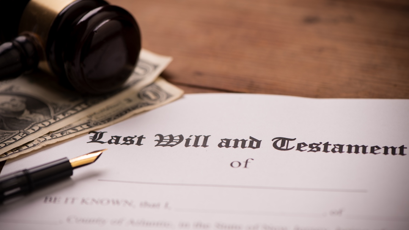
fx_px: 1204
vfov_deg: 10.9
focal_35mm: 111
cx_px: 204
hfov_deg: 19.3
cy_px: 110
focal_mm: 105
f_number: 5.6
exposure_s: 1/500
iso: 64
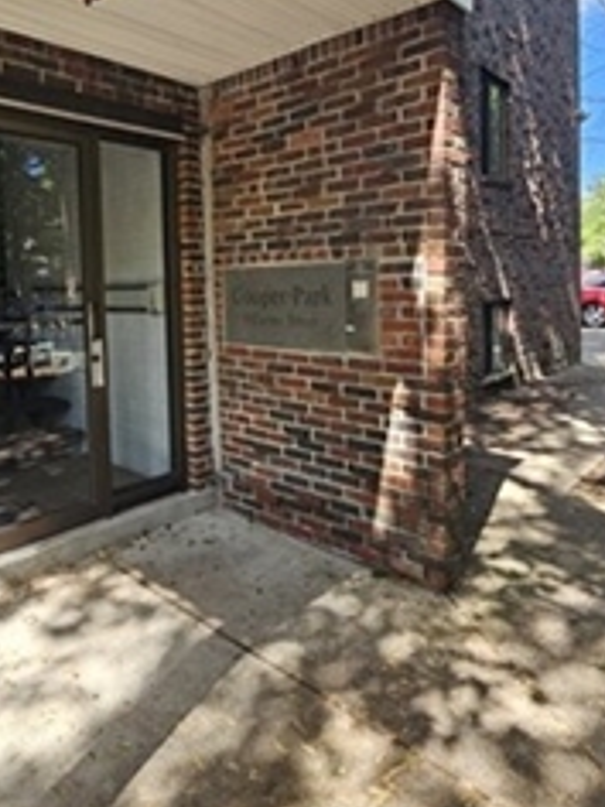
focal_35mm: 22
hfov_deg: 60.4
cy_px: 309
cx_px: 232
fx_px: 513
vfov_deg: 75.2
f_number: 2.2
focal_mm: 2.2
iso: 50
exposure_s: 1/230
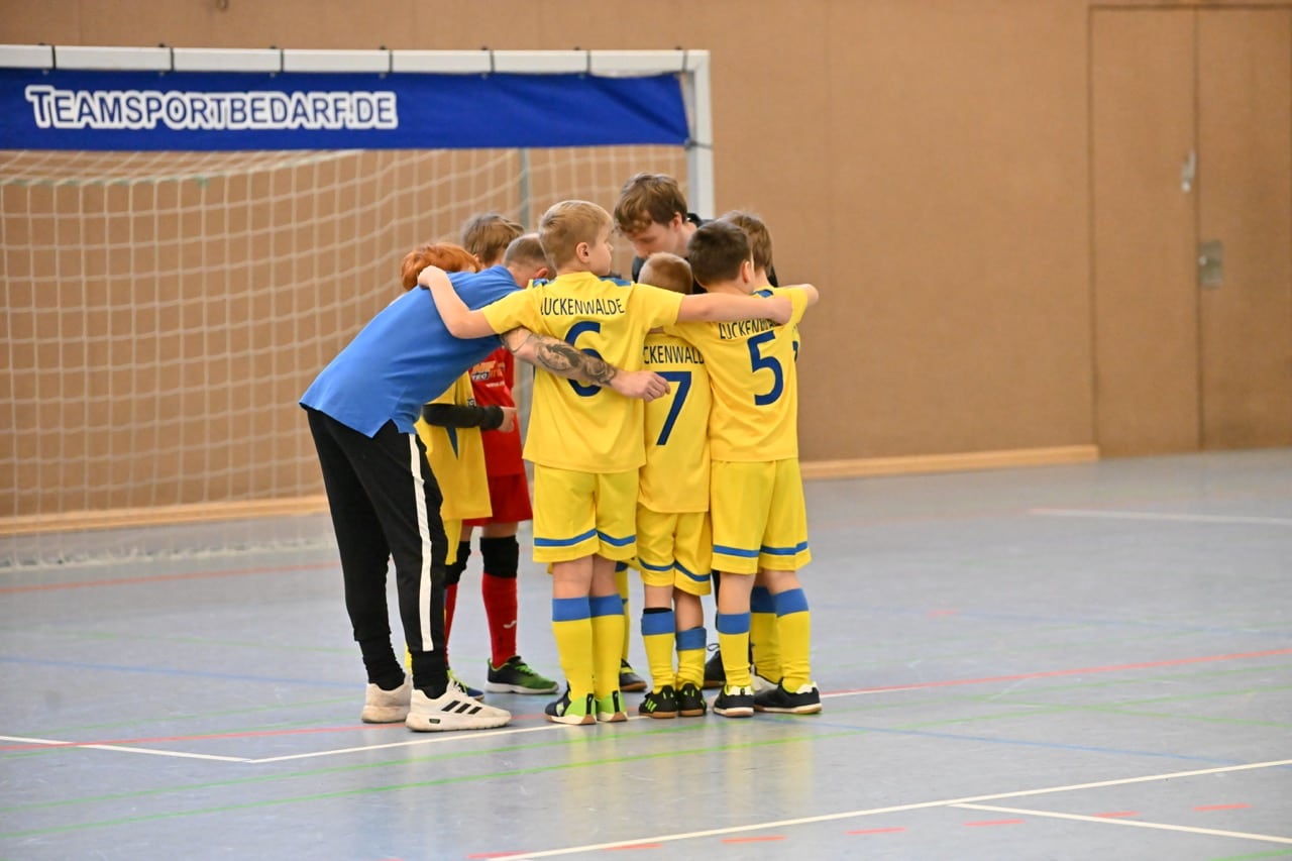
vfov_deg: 9.5
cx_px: 646
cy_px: 430
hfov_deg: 14.2
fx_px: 5203
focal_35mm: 145
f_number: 3.5
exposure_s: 1/1000
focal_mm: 145
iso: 8000
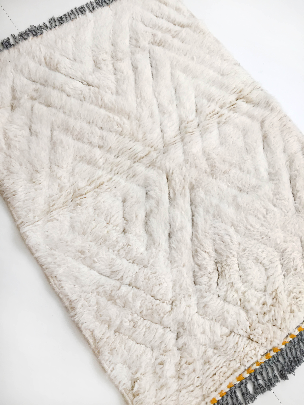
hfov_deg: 48.2
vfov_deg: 61.7
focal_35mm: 29
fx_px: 340
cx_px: 152
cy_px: 202
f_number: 2.2
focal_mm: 4.15
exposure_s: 1/33
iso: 50
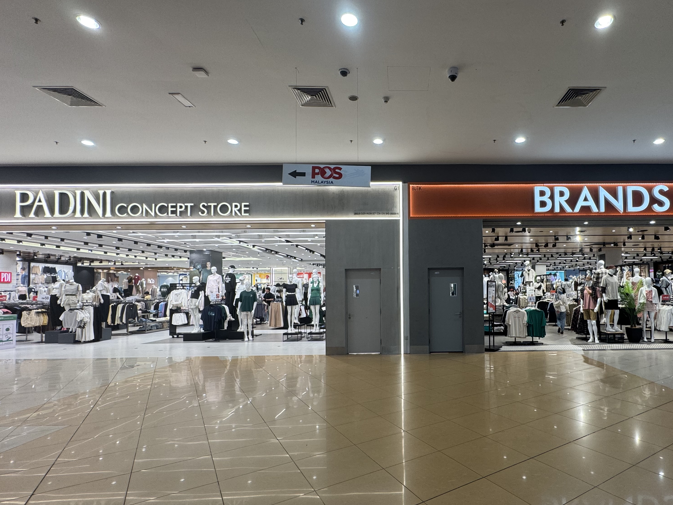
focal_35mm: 19
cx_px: 418
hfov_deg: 83.1
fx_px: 369
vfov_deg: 68.5
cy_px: 279
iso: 80
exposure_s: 1/100
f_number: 2.2
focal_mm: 2.22
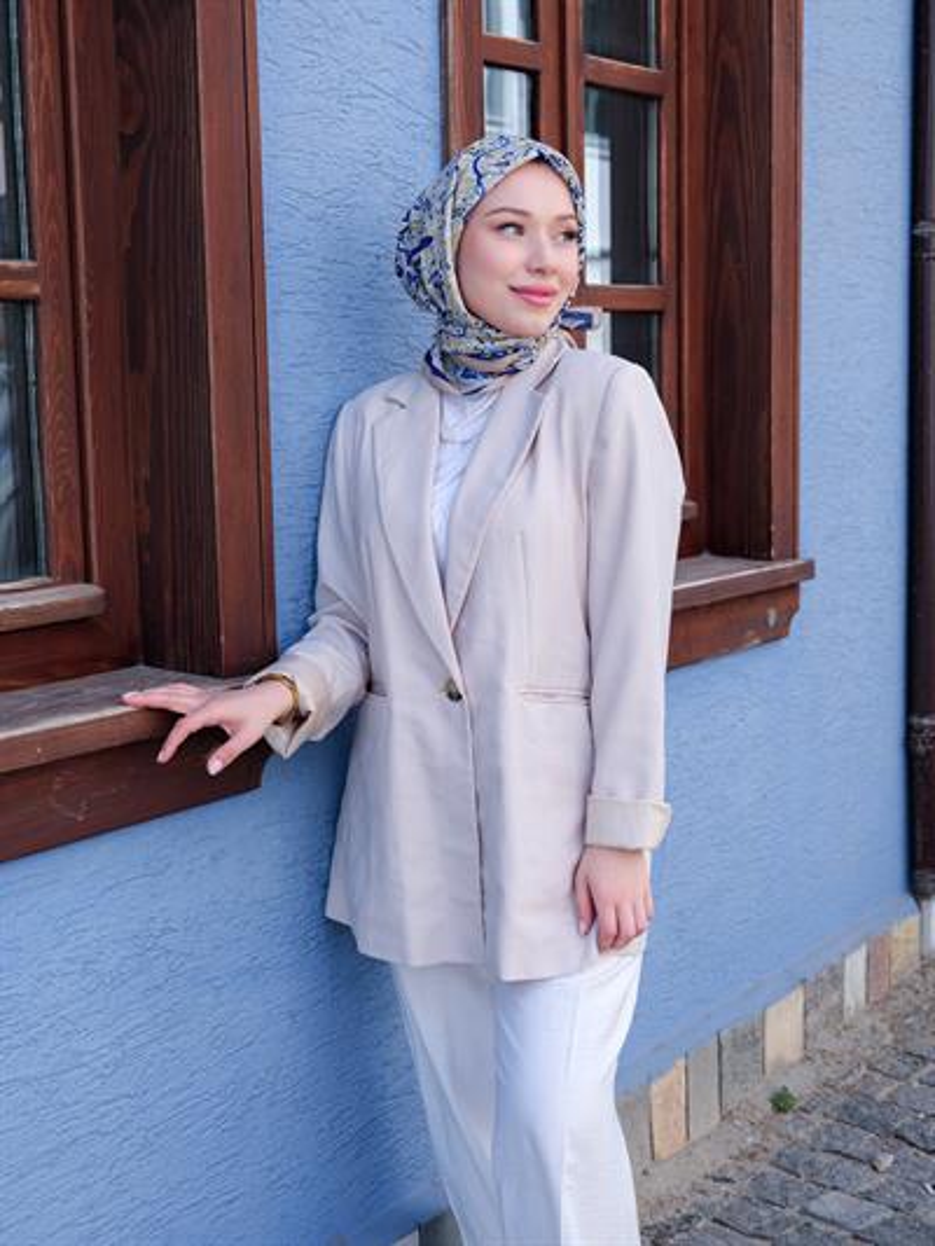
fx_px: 1980
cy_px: 623
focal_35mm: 55
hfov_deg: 26.6
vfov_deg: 34.9
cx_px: 468
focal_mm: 70
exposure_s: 1/280
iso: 320
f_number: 5.6
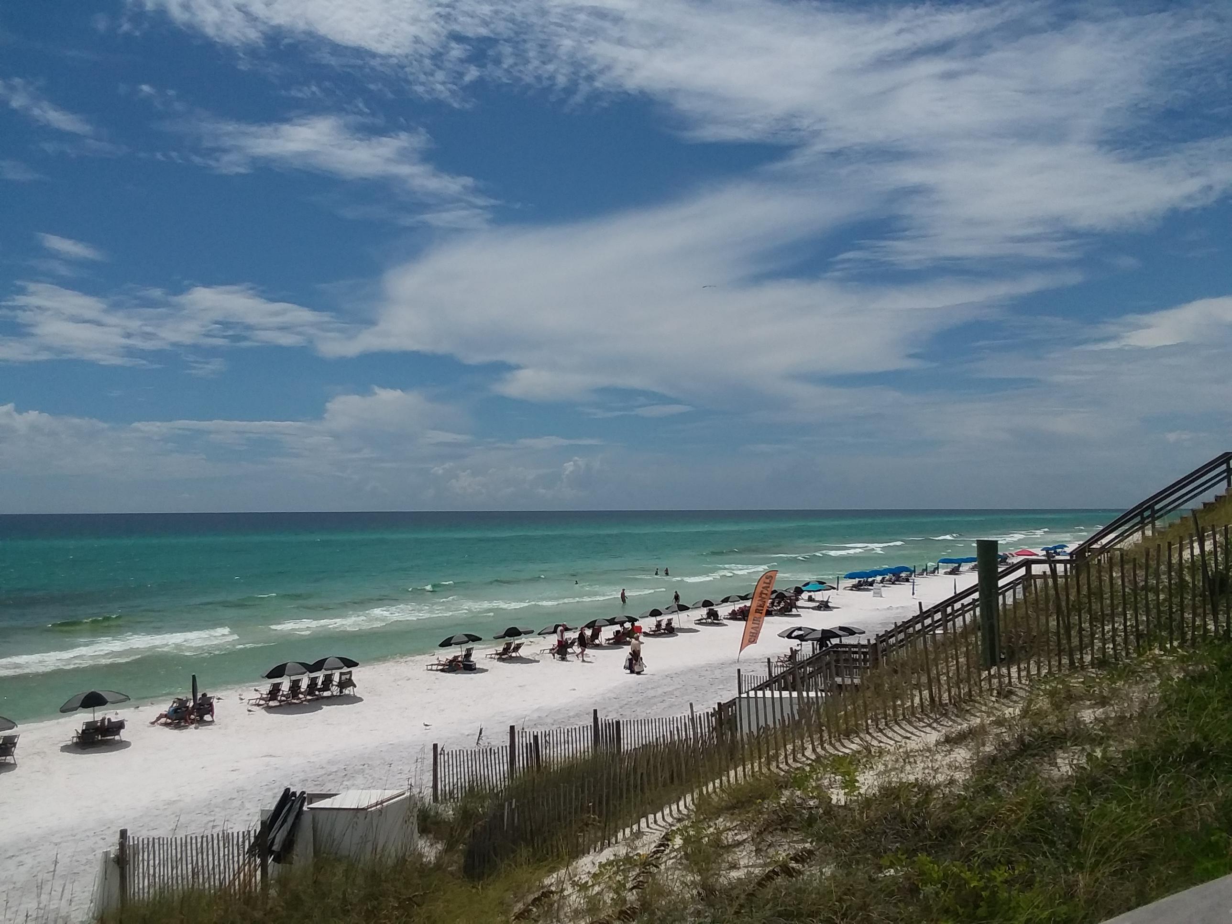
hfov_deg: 61.7
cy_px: 462
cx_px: 616
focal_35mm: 29
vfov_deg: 48.2
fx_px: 1032
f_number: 1.9
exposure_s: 1/6593
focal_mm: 2.47
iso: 40
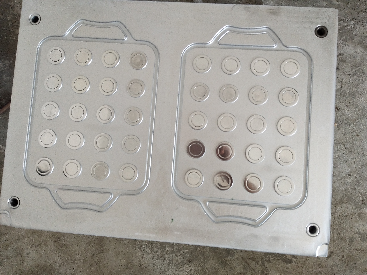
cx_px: 184
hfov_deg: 67.3
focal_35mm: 26
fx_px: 276
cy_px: 138
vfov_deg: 53.1
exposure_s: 1/50
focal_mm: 3.88
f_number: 2
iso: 125
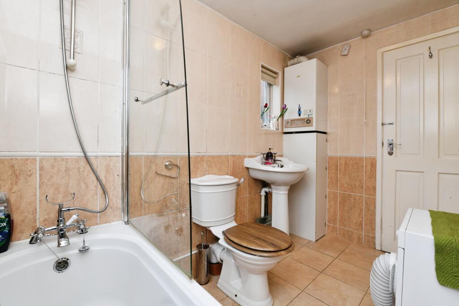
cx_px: 230
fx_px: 204
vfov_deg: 73.8
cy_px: 153
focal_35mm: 16
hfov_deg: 96.7
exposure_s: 1/60
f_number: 8
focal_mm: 16
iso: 800
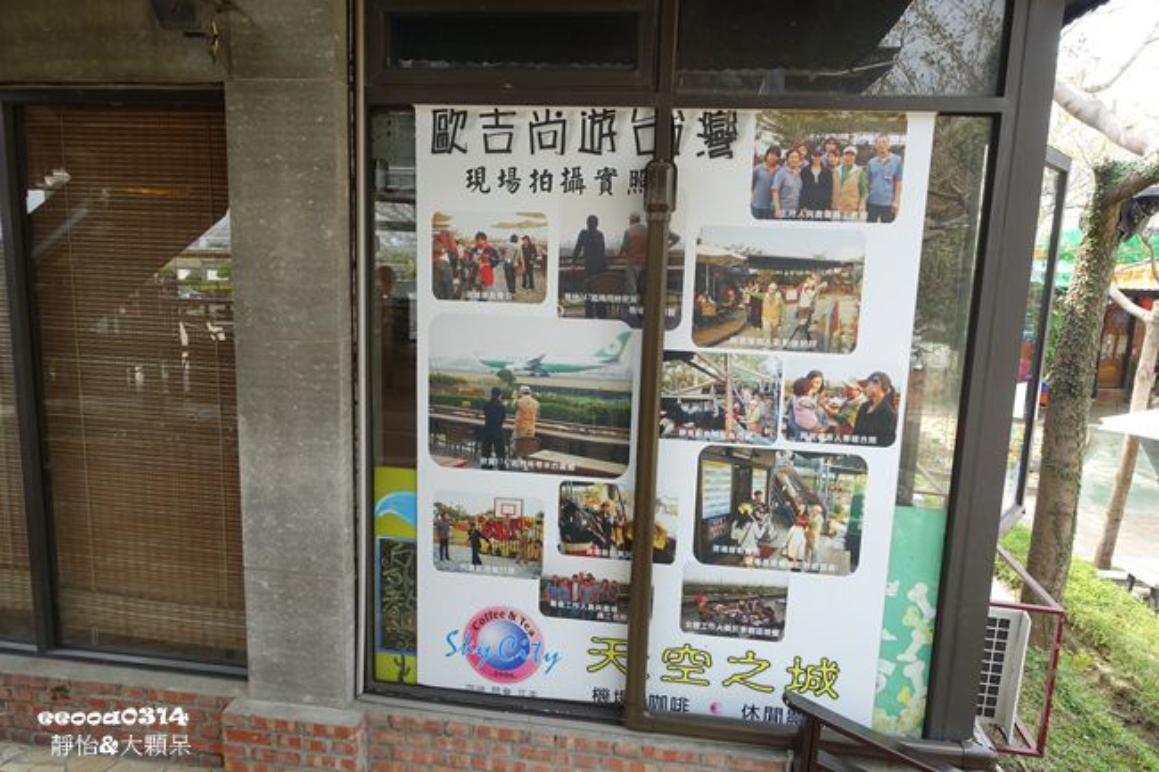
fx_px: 772
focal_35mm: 24
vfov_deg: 53.1
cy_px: 386
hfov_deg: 73.8
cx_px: 580
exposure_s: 1/100
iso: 125
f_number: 4
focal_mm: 8.8
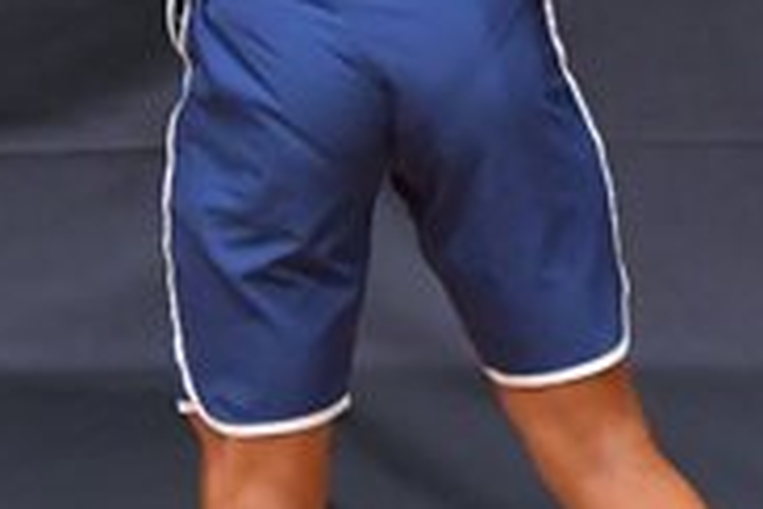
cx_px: 256
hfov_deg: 1.7
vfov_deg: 1.1
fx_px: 25622
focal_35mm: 1209
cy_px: 0
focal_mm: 190
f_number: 5.6
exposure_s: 1/400
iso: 6400
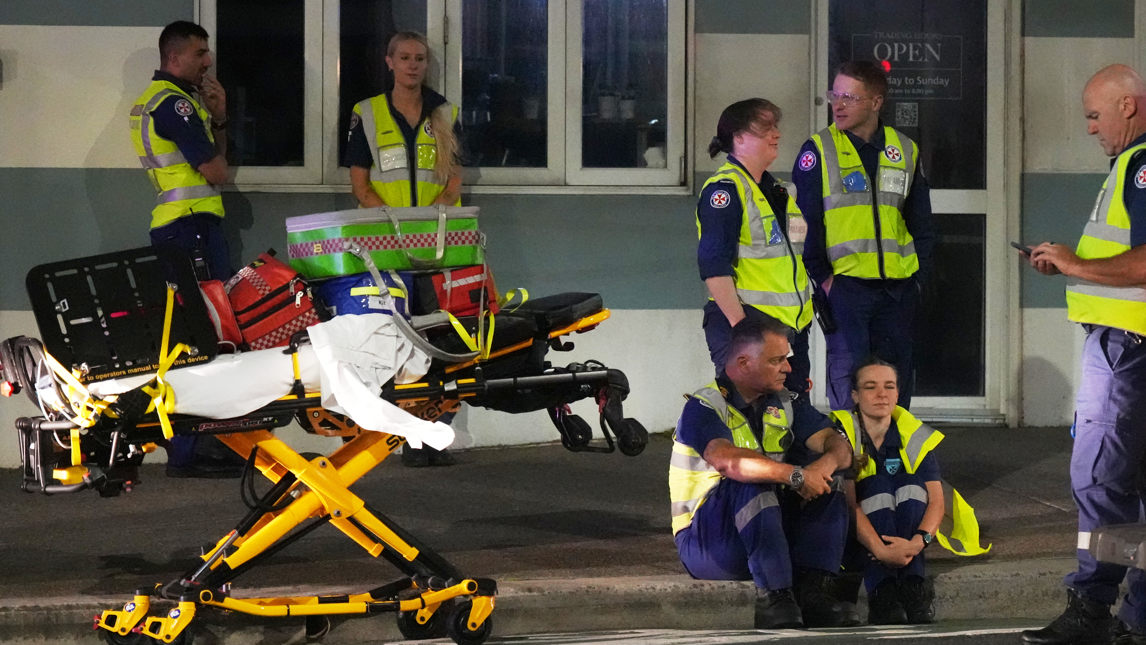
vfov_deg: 6.6
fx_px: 5622
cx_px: 583
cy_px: 350
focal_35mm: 185
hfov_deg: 11.6
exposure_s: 1/320
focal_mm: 112
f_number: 2.8
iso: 12800
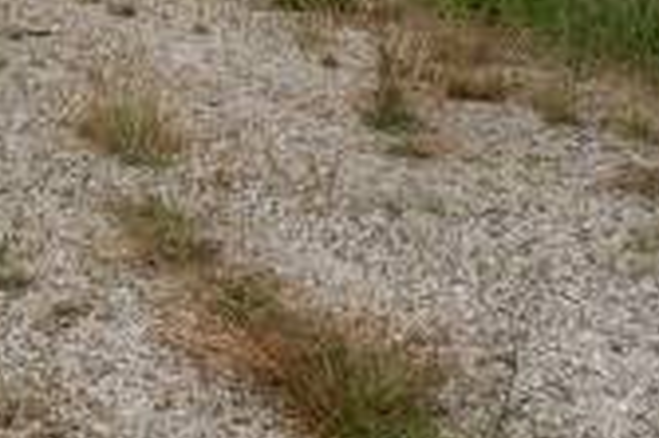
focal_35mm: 115
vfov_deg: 10.5
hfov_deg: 17.3
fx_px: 2103
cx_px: -36
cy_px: -560
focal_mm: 16
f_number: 11
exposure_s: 1/500
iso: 200
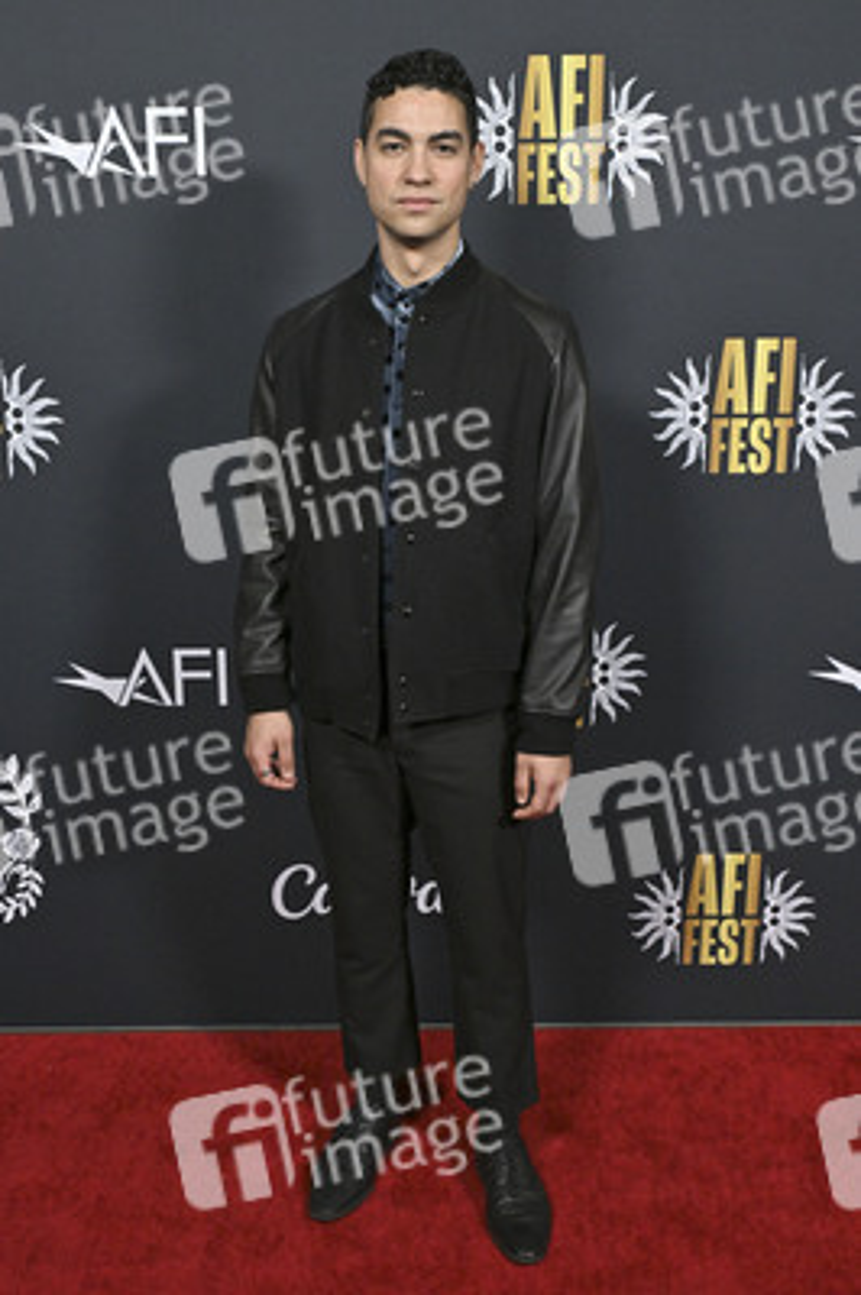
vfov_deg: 54.5
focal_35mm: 35
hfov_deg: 37.8
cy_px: 648
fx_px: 1258
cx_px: 430
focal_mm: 35
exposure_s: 1/320
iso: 2500
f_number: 6.3
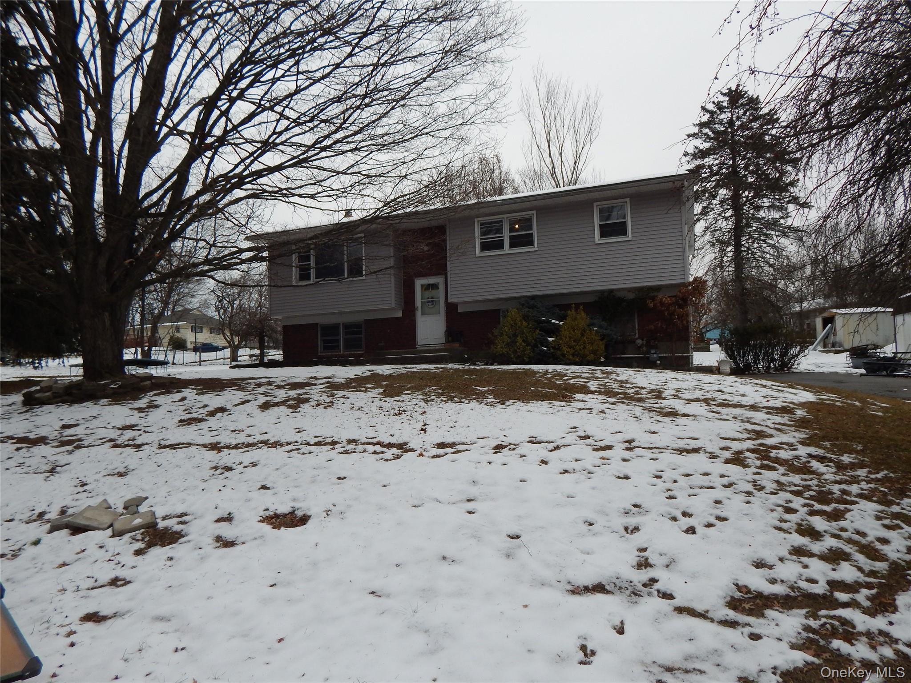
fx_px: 579
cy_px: 342
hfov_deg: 76.4
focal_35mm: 22
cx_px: 456
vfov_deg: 61.1
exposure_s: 1/1000
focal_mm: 4
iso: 125
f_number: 3
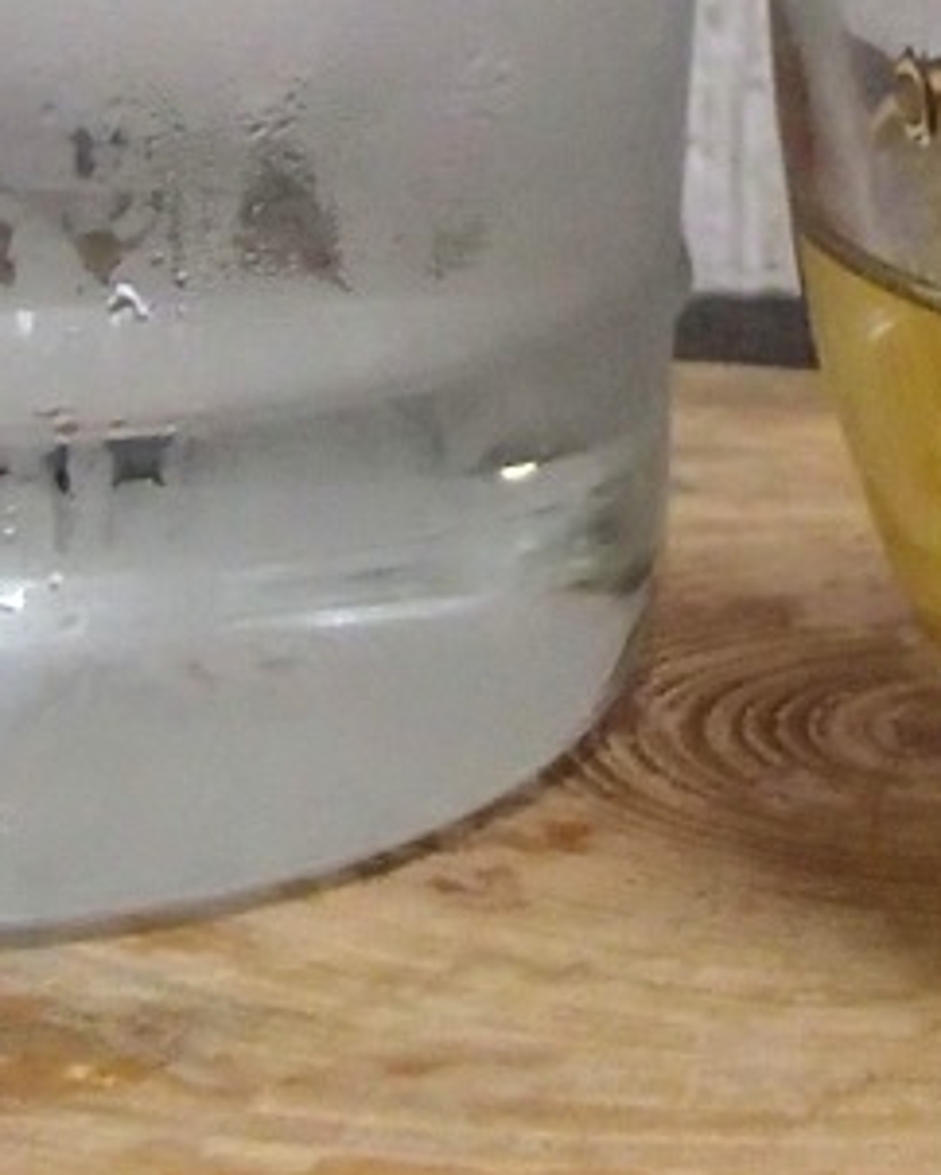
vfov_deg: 15.7
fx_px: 4104
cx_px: 667
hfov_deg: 13.1
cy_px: -228
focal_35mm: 118
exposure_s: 1/20
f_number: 3.9
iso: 800
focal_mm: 5
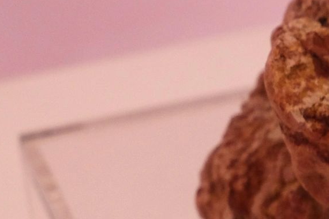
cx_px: 613
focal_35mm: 292
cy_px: 250
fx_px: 2668
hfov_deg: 6.9
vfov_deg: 4.7
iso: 1250
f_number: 5.6
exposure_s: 1/125
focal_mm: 43.2
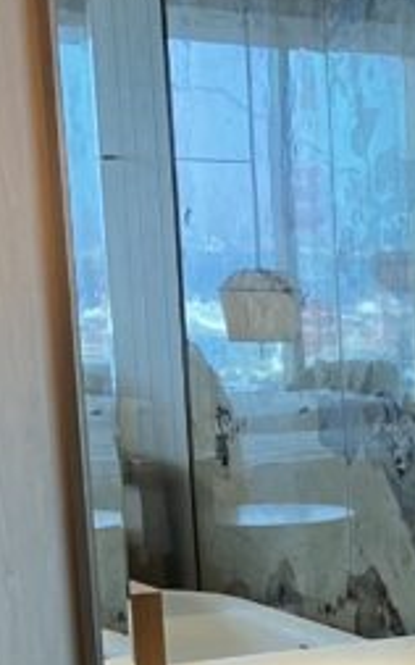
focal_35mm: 120
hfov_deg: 9.9
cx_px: 909
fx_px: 2173
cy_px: 739
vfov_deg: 16.8
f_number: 1.8
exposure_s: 1/50
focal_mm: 3.99
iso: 100
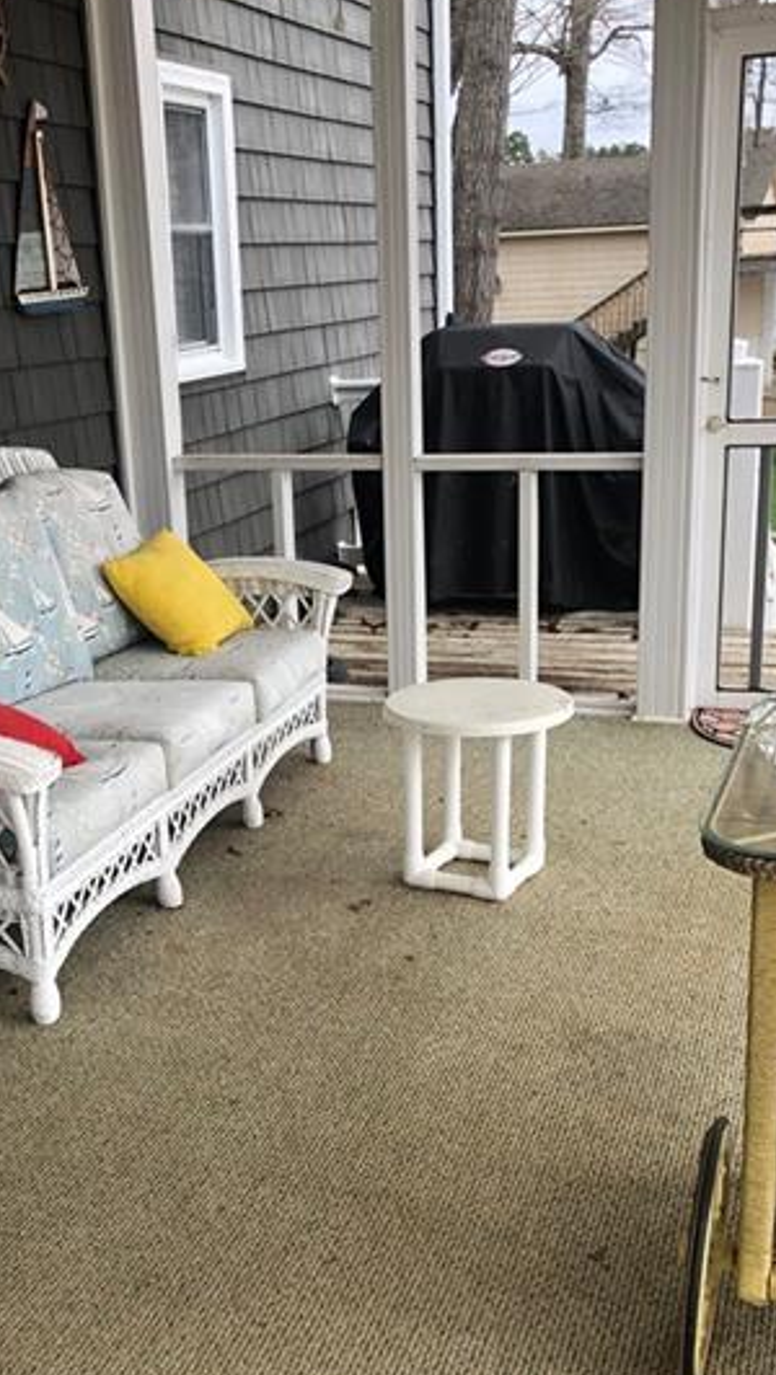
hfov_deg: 27.0
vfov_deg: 46.1
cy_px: 830
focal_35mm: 44
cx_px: 264
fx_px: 1606
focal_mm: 3.99
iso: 20
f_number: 1.8
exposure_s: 1/273
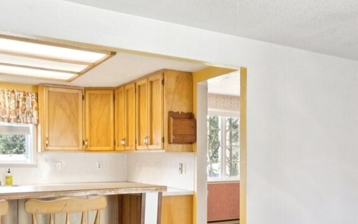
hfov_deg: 40.6
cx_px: 329
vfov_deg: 28.3
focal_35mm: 45
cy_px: 161
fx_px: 439
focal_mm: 10
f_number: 9
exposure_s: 1/6
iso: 250
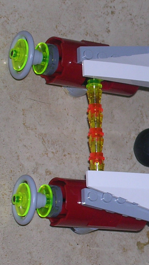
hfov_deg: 6.6
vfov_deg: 12.0
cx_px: 234
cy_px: 145
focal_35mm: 180
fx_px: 1264
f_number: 4
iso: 50
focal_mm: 12.3
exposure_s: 1/60.1
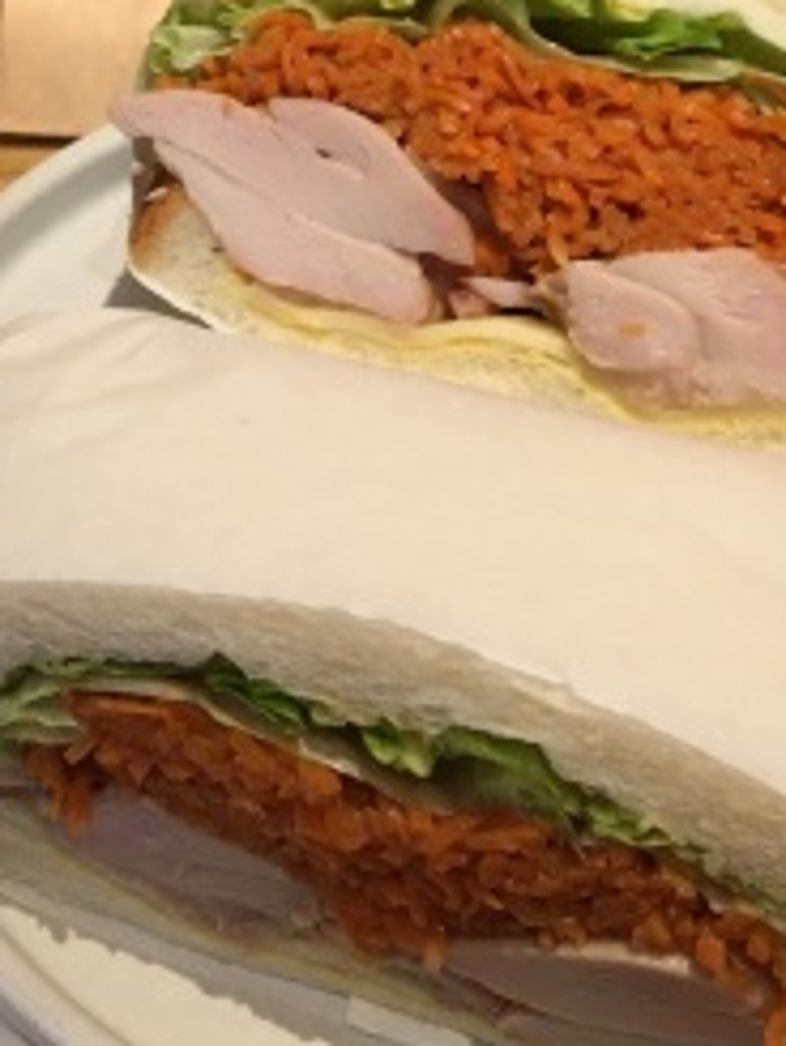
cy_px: -43
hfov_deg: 20.3
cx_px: 81
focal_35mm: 71
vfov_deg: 25.8
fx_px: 2148
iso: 80
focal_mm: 4.15
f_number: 2.2
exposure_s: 1/30
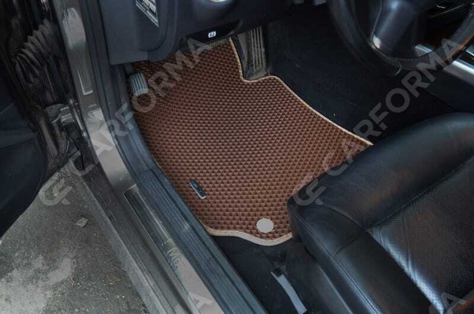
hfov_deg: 53.2
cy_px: 157
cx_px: 237
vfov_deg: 36.7
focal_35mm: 36
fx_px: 473
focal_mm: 24
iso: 1800
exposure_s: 1/30
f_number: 4
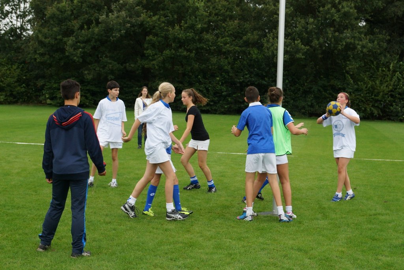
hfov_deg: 37.8
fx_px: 589
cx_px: 202
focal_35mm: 52
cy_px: 135
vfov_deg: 25.8
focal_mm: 35
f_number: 4
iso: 320
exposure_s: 1/400
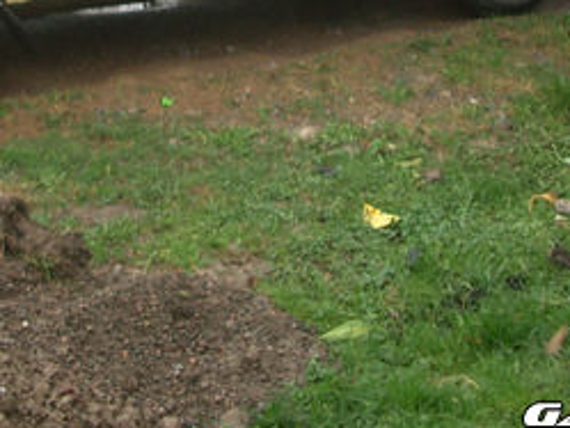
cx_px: 183
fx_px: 1483
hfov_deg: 21.7
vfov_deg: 15.7
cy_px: -112
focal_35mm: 90
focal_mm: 5.8
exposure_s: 1/80
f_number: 2.6
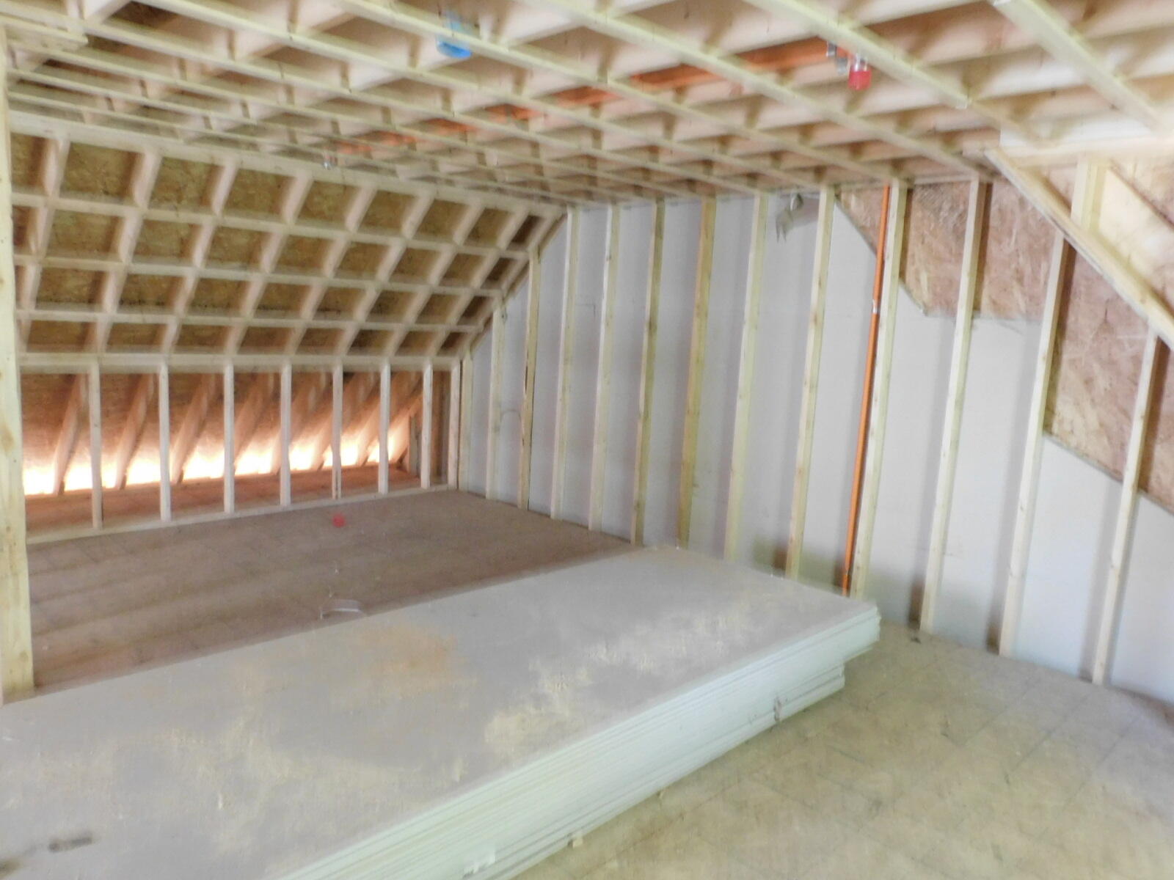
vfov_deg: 56.8
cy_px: 440
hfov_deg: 71.6
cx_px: 587
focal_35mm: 24
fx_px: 814
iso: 450
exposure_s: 1/8
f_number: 3.3
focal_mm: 4.3
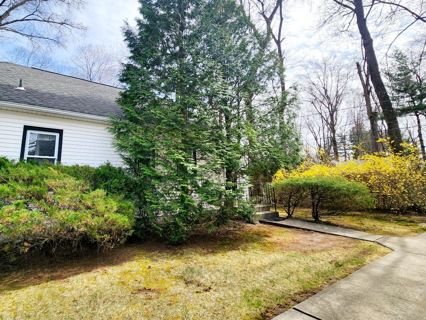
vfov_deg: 74.6
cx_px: 183
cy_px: 145
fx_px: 209
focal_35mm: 17
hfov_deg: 90.4
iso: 50
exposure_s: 1/1667
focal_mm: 2.2
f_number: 2.2
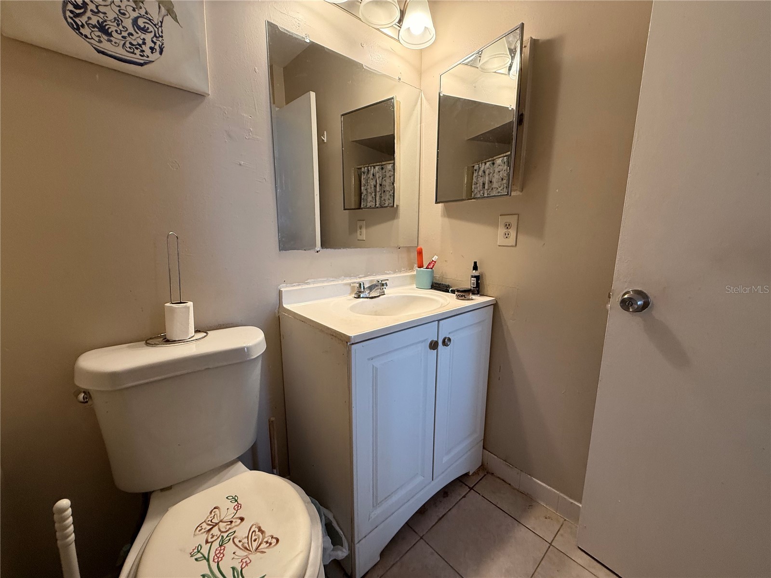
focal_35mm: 14
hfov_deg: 102.1
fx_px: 312
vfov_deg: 85.7
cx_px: 386
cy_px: 289
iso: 200
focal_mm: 2.22
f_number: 2.2
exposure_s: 1/60
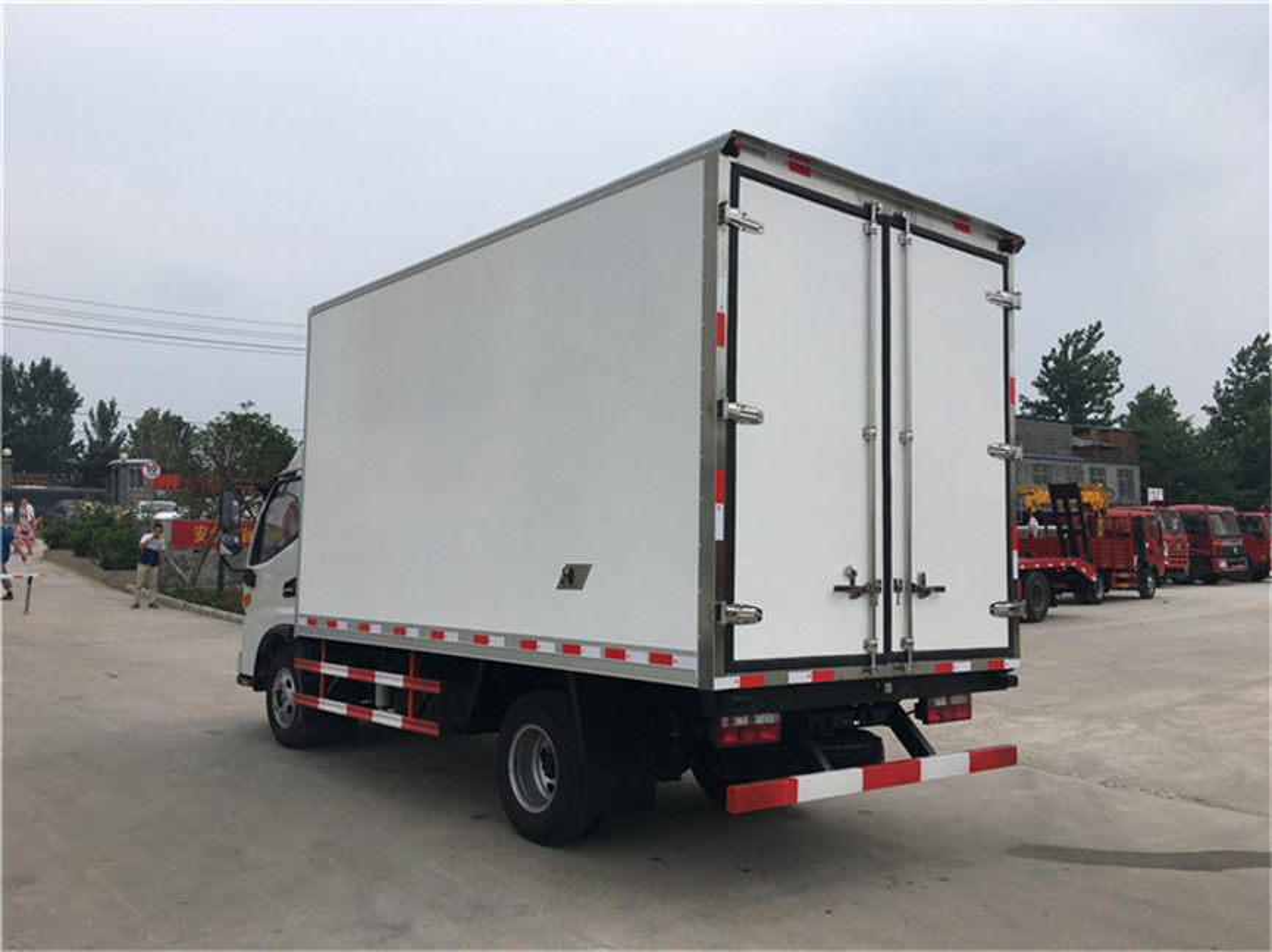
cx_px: 636
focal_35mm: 29
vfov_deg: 48.2
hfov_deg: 61.7
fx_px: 1065
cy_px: 476
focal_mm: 4.15
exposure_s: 1/1637
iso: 25
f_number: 2.2
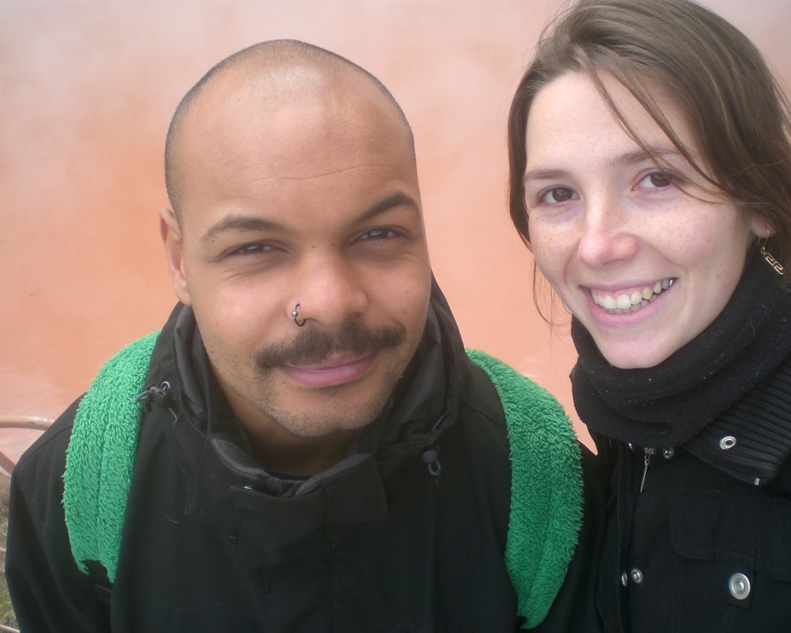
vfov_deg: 37.3
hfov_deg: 45.8
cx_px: 409
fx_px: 937
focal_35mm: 40
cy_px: 316
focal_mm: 6.3
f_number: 3.1
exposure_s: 1/125
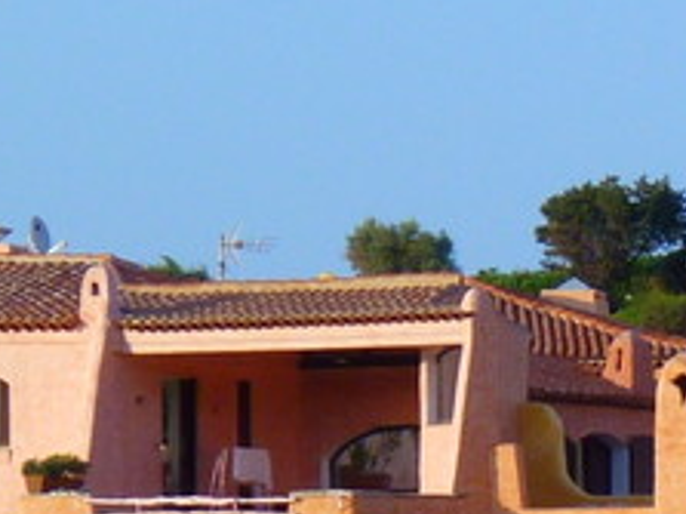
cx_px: 1083
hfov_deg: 3.2
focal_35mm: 625
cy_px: 806
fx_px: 12379
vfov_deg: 2.4
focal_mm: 19.4
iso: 80
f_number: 4.5
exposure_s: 1/250
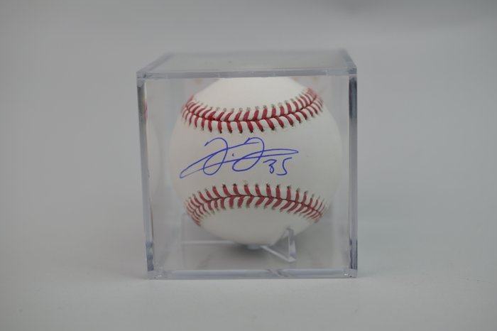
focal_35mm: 61
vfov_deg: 22.2
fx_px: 842
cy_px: 166
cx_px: 247
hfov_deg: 32.9
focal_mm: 40
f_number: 4.5
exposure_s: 1/80
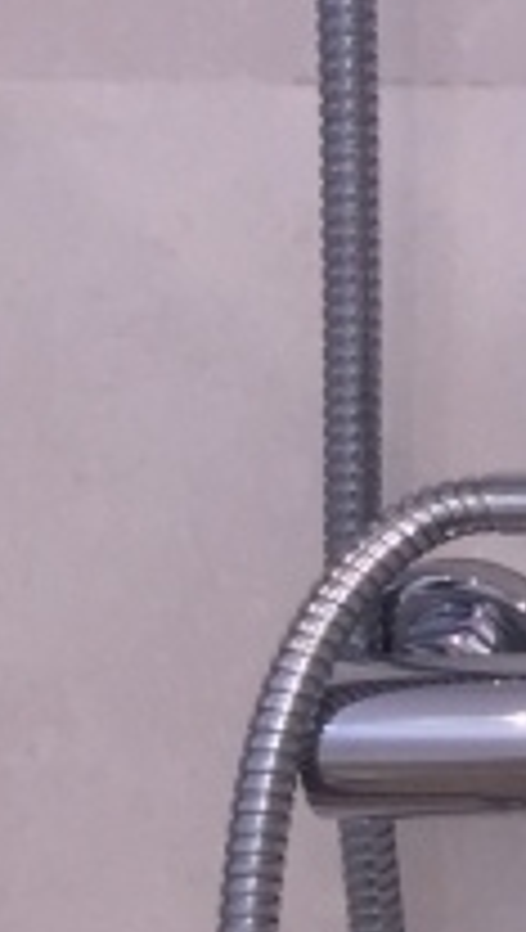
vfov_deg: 13.6
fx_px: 3854
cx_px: 1974
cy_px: 891
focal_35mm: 156
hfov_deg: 6.5
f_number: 2.2
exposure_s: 1/33
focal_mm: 4.2
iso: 32
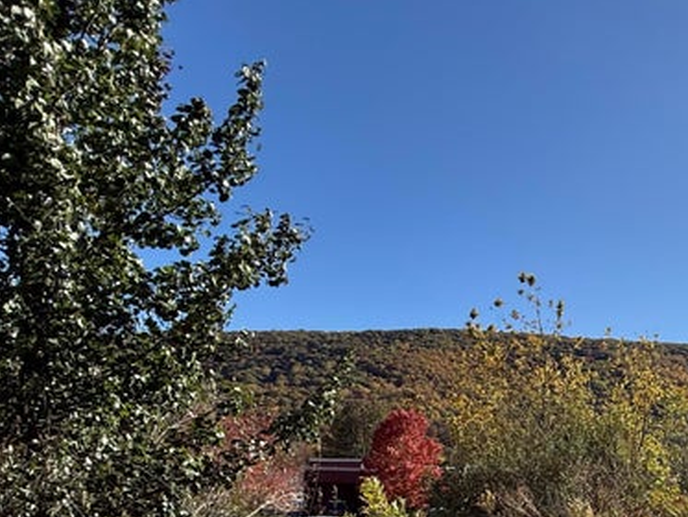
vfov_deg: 39.9
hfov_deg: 48.9
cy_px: 493
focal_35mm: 32
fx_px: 636
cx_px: 654
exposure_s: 1/1464
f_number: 2.2
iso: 50
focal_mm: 2.22
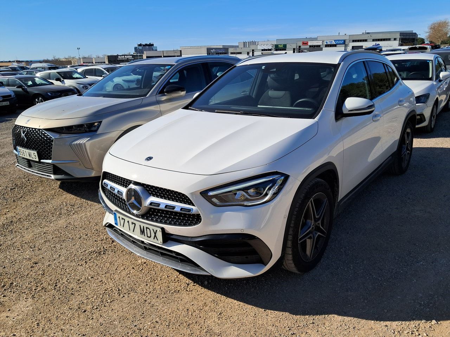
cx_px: 225
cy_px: 168
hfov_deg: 65.3
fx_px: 351
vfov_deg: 51.4
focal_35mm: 27
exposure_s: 1/954
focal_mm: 4
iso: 50
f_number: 1.8
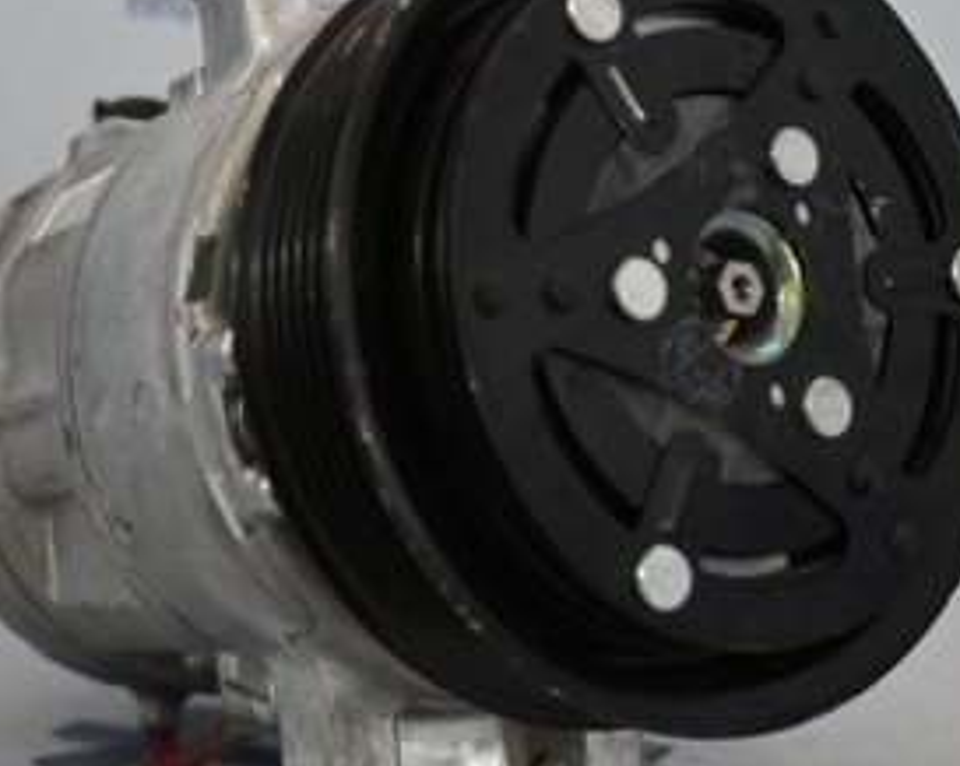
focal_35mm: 67
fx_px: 1889
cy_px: 348
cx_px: 376
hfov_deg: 28.4
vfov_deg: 22.9
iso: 4000
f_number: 4
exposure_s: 1/60
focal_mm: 21.5
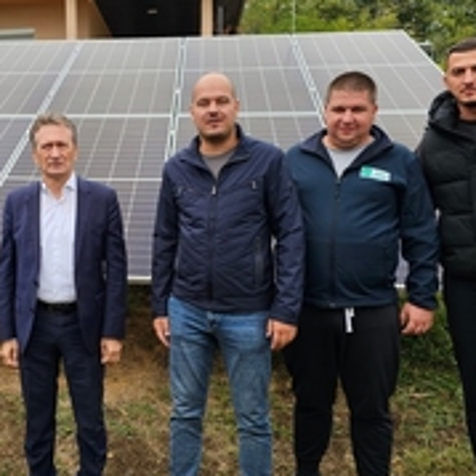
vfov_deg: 40.9
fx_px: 638
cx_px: 112
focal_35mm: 41
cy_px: 226
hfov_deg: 39.7
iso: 20
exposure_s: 1/453
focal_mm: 6.3
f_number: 1.7
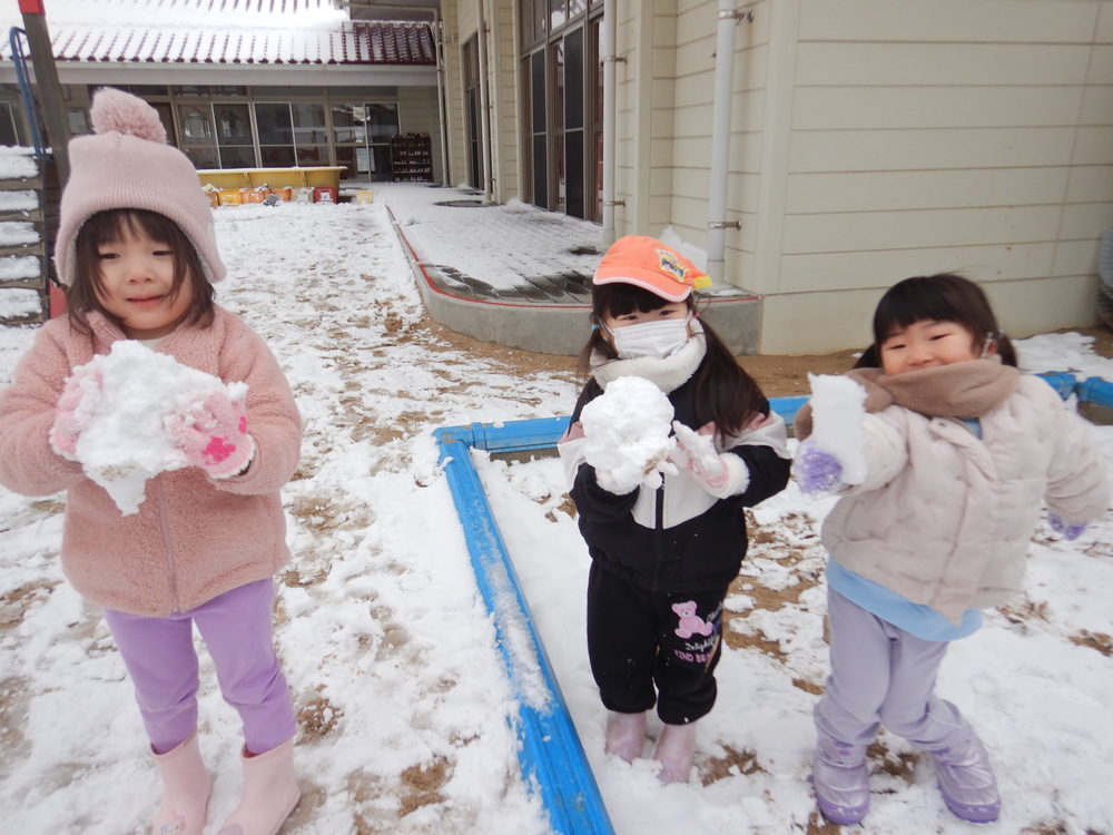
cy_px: 418
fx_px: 772
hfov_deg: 71.6
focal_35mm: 24
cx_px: 556
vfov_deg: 56.8
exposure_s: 1/800
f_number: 2.8
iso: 125
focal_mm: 4.3
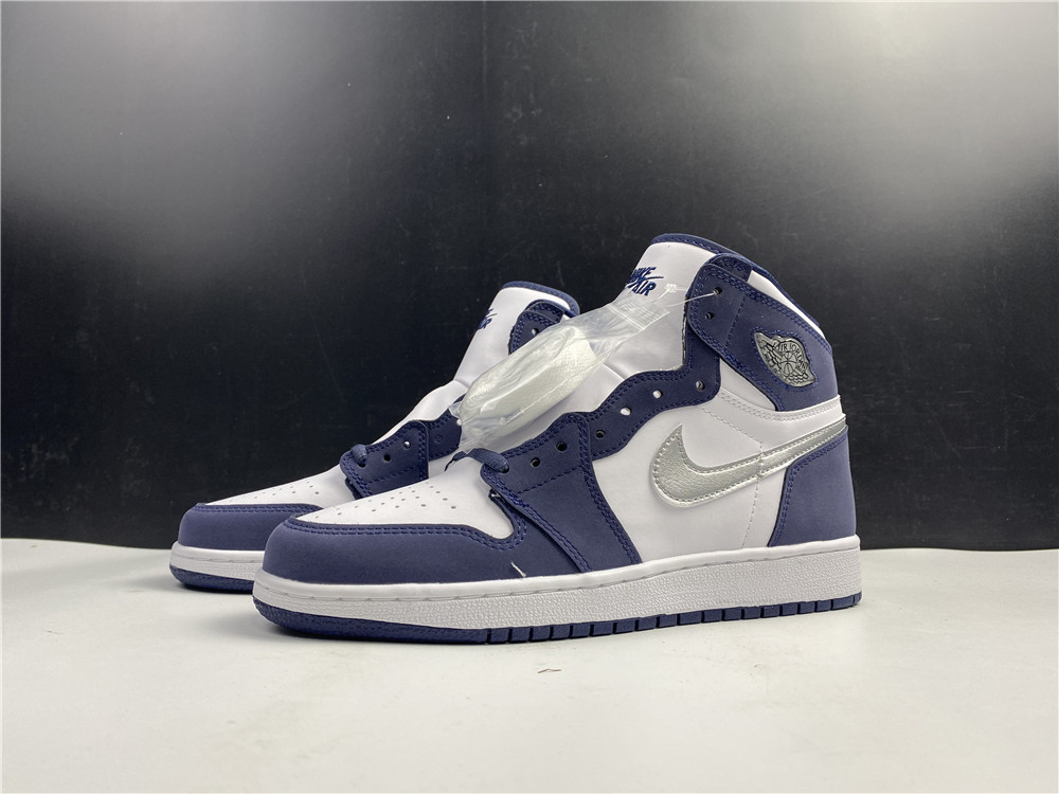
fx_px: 795
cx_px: 530
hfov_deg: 67.3
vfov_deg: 53.1
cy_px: 397
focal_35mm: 26
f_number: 1.8
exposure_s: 1/100
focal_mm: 4.25
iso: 64
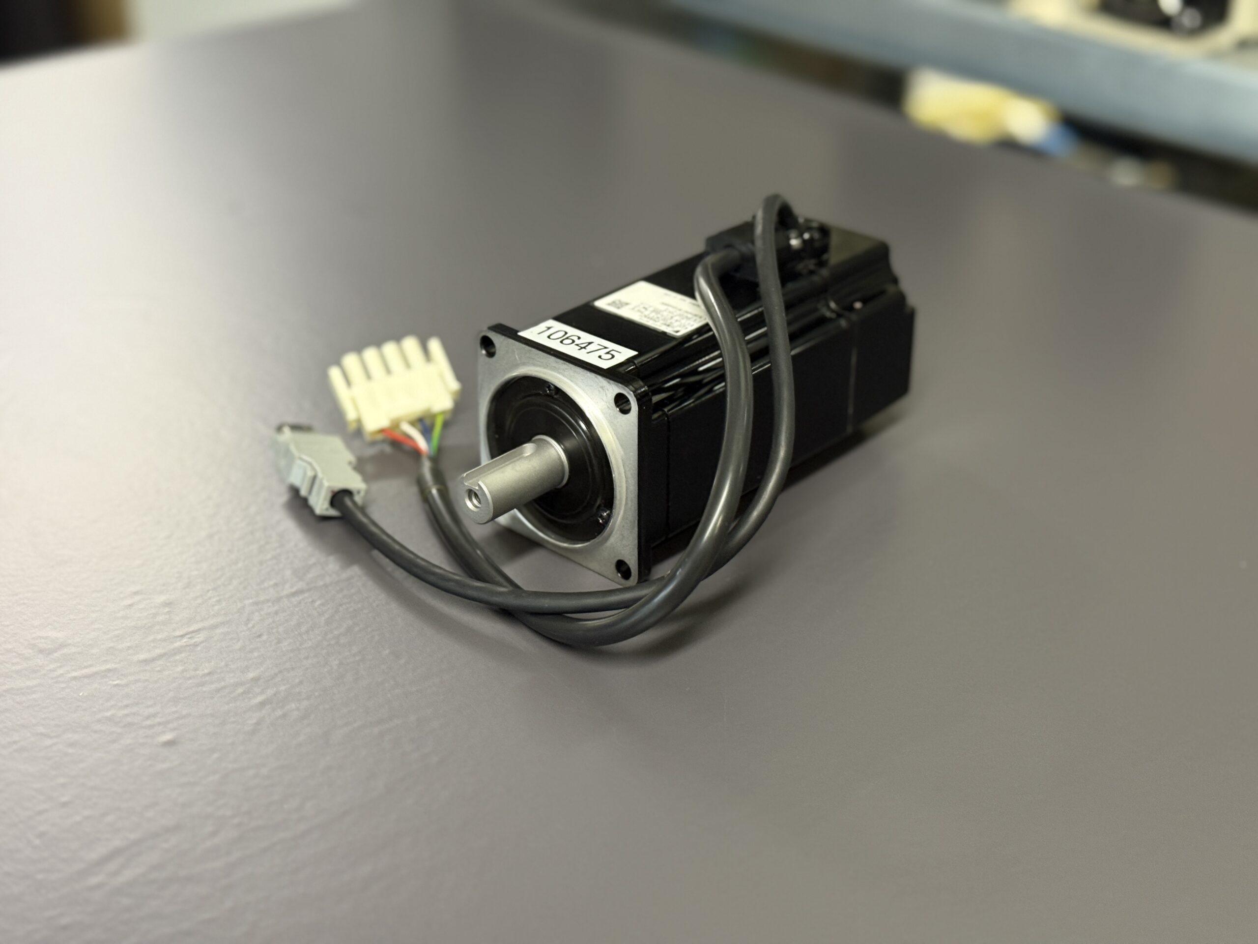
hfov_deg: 39.7
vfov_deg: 30.3
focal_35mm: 48
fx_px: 1744
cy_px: 472
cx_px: 629
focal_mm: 6.76
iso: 250
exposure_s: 1/33
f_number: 1.78
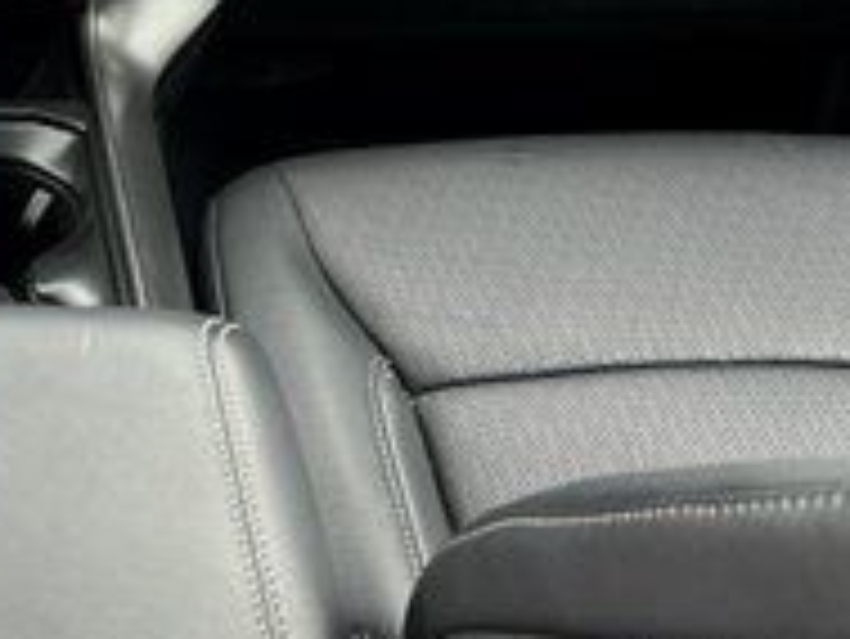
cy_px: 22
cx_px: -207
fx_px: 2162
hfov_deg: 20.6
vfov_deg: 16.5
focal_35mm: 88
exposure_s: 1/137
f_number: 1.5
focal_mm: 5.7
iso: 40
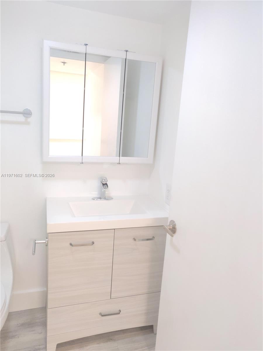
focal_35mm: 25
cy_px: 176
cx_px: 132
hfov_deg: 54.9
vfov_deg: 69.4
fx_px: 253
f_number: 1.7
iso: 500
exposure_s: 1/33
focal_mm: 4.25
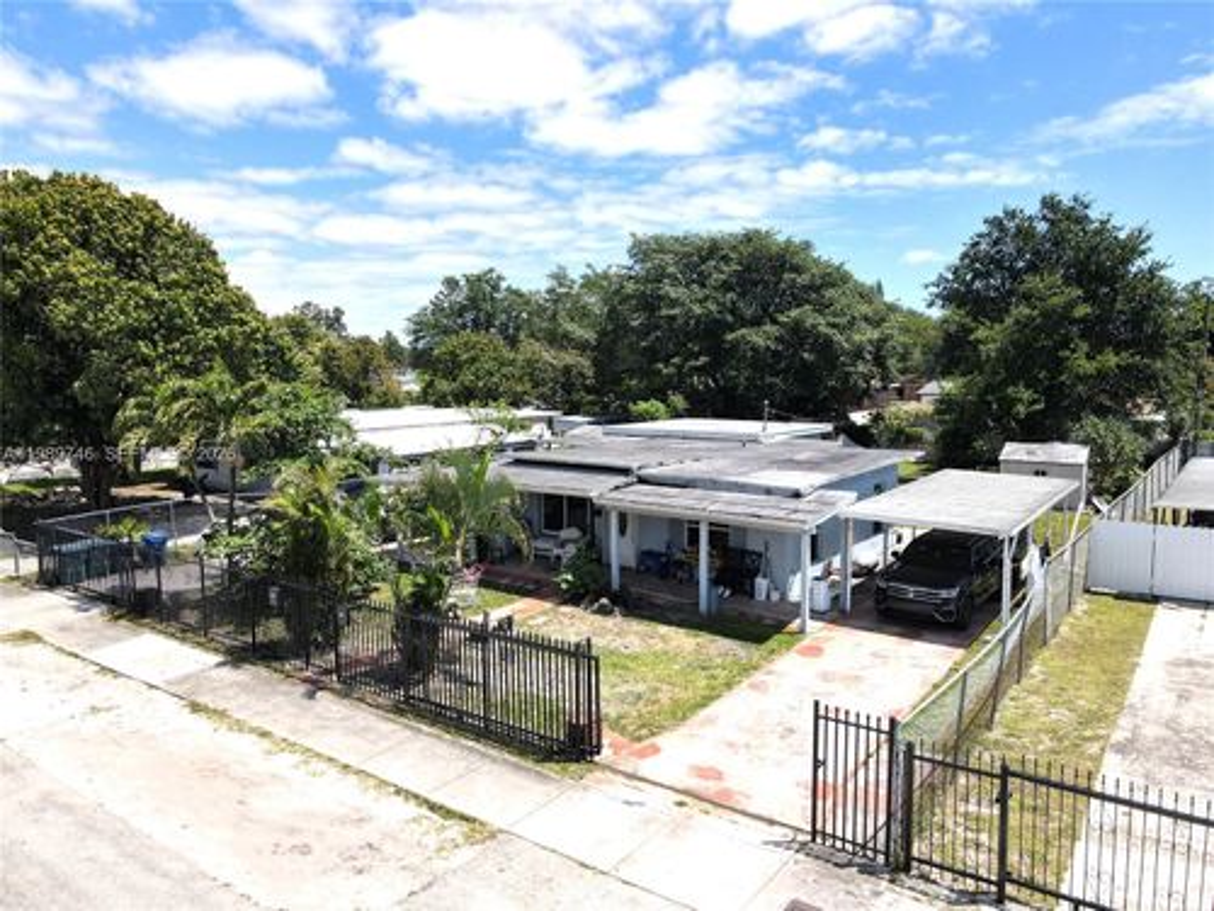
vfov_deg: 56.8
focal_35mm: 24
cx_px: 607
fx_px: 842
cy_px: 456
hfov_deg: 71.6
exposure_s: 1/1000
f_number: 2.8
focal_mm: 4.5
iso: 100
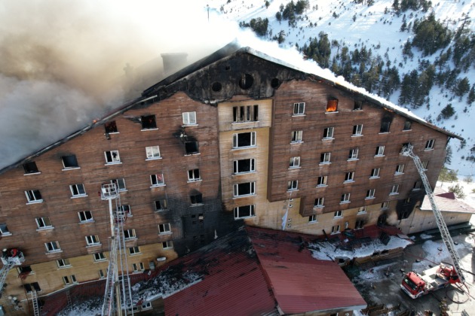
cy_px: 158
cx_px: 238
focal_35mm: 22
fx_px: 290
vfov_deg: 57.2
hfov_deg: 78.6
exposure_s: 1/640
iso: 100
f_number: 2.8
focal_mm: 8.38
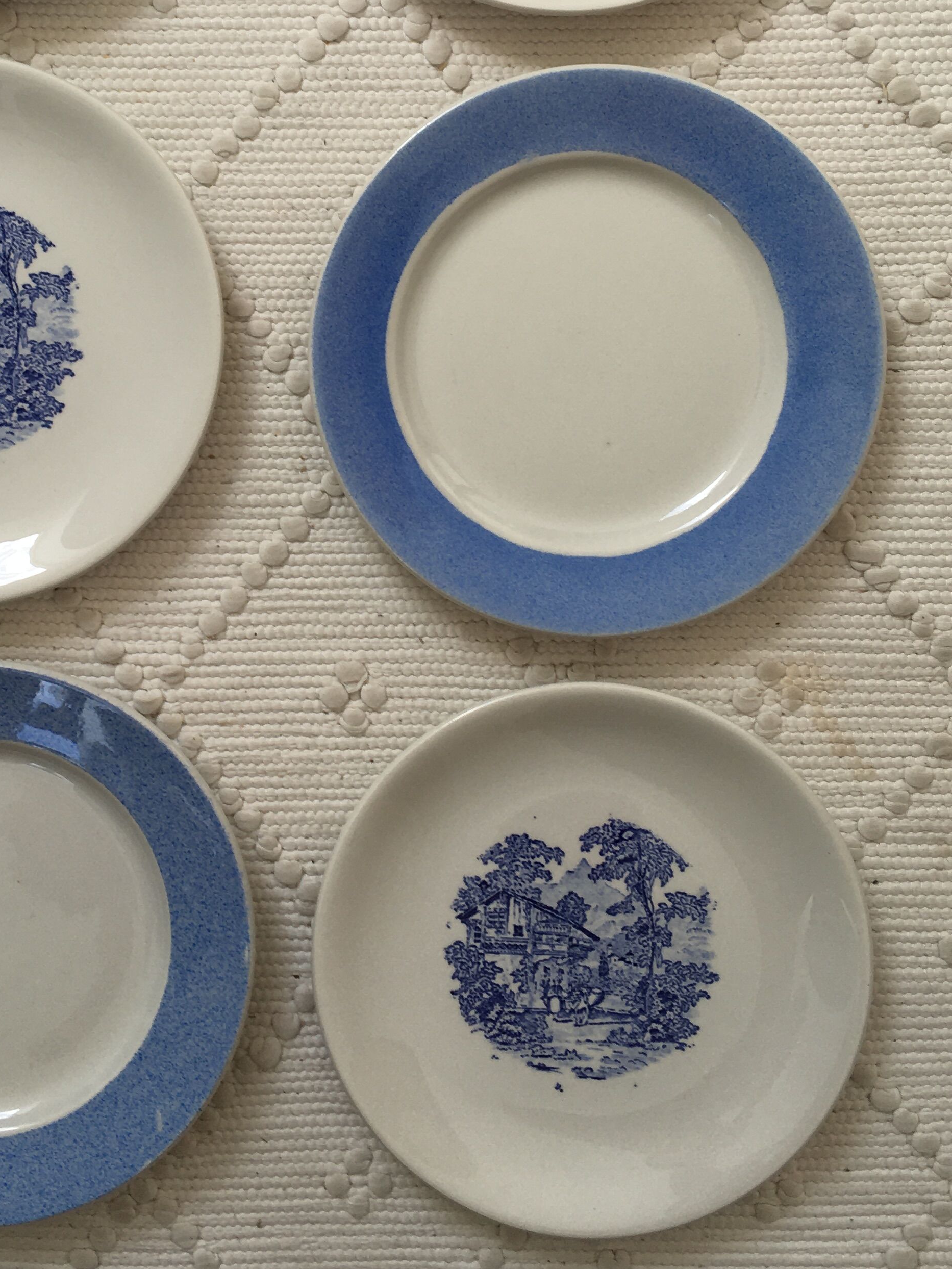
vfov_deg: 39.7
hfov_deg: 30.6
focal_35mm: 47
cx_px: 287
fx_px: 1723
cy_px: 380
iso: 25
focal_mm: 4.15
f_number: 2.2
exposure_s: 1/106
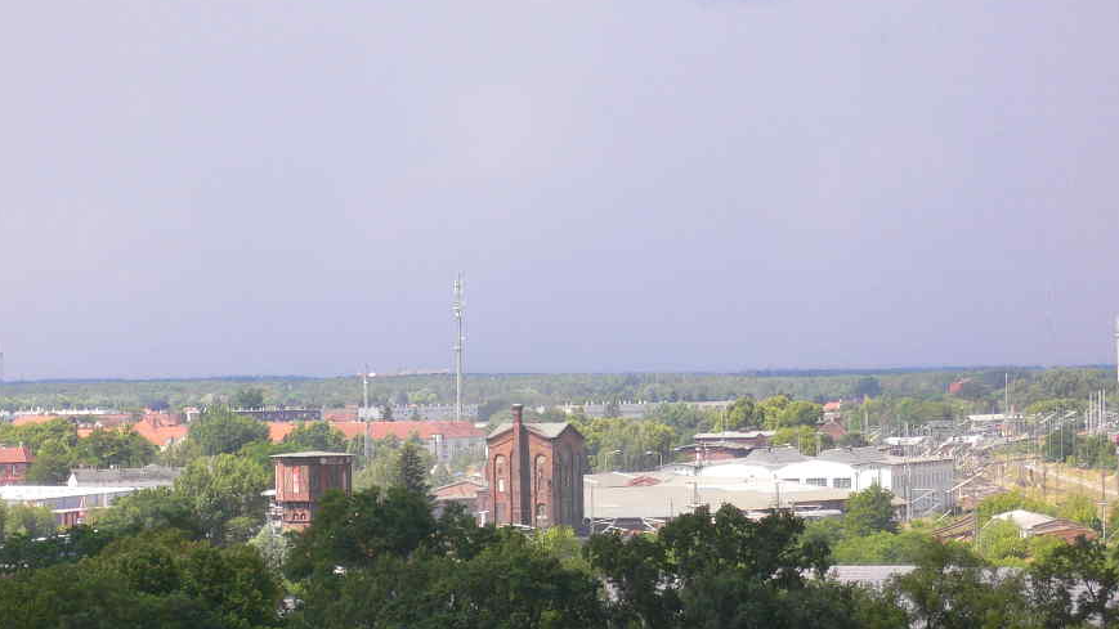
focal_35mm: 158
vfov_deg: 7.7
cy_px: 509
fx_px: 4689
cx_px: 417
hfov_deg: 13.6
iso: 100
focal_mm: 17.4
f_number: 5
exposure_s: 1/250
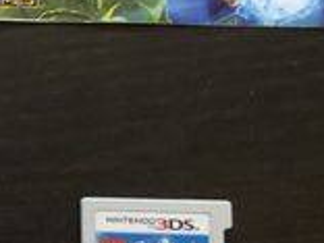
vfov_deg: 11.7
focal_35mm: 126
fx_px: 1179
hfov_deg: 14.9
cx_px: -106
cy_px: 55
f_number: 1.8
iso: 100
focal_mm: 4
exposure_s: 1/11
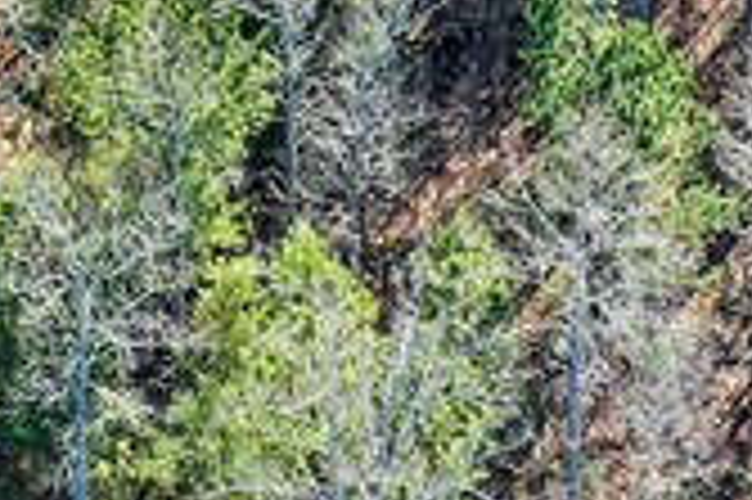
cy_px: -500
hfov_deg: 11.3
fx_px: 3798
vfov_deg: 7.2
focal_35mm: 182
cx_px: 297
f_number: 4.5
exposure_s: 1/160
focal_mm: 10.26
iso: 100
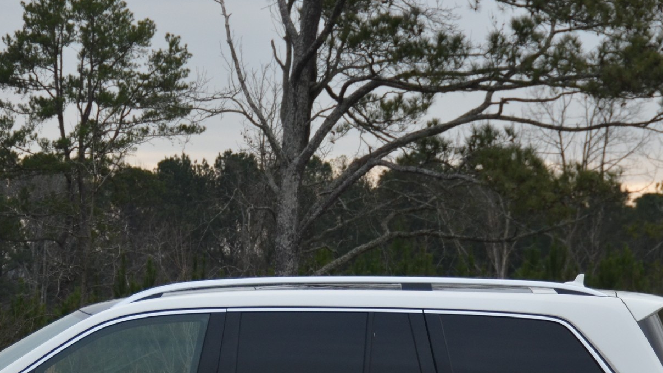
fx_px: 3711
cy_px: 372
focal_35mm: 211
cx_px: 216
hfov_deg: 10.2
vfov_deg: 5.7
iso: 400
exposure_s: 1/1000
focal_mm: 65
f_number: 5
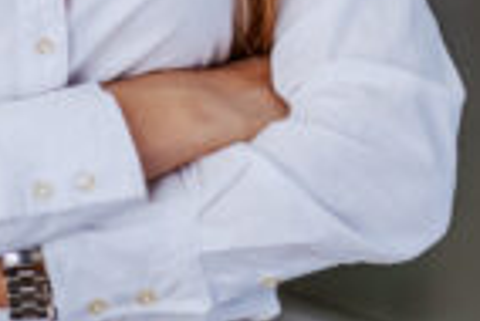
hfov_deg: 11.0
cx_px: -423
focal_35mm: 173
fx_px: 2309
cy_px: -345
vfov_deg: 7.6
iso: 200
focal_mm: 35
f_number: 1.4
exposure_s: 1/200
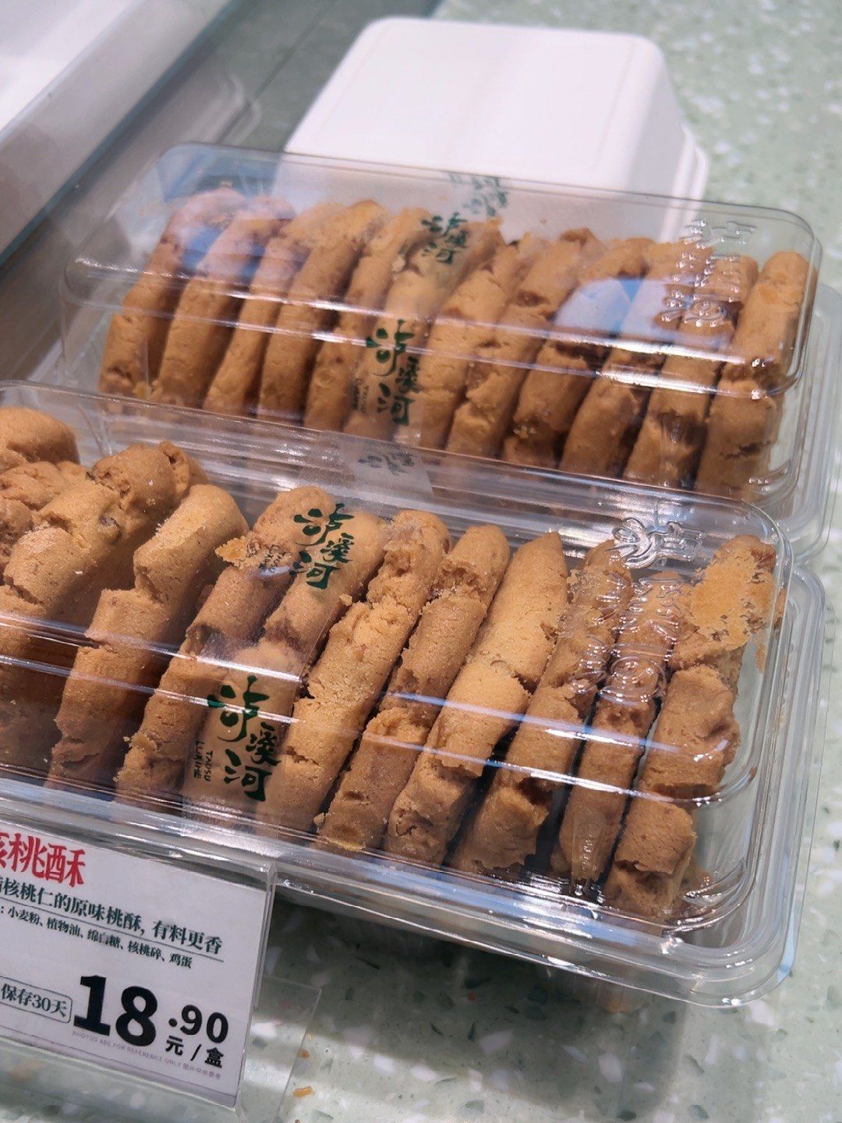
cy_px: 562
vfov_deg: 67.3
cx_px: 421
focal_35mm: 26
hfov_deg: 53.1
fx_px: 843
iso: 50
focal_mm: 5.7
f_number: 1.5
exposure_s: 1/588
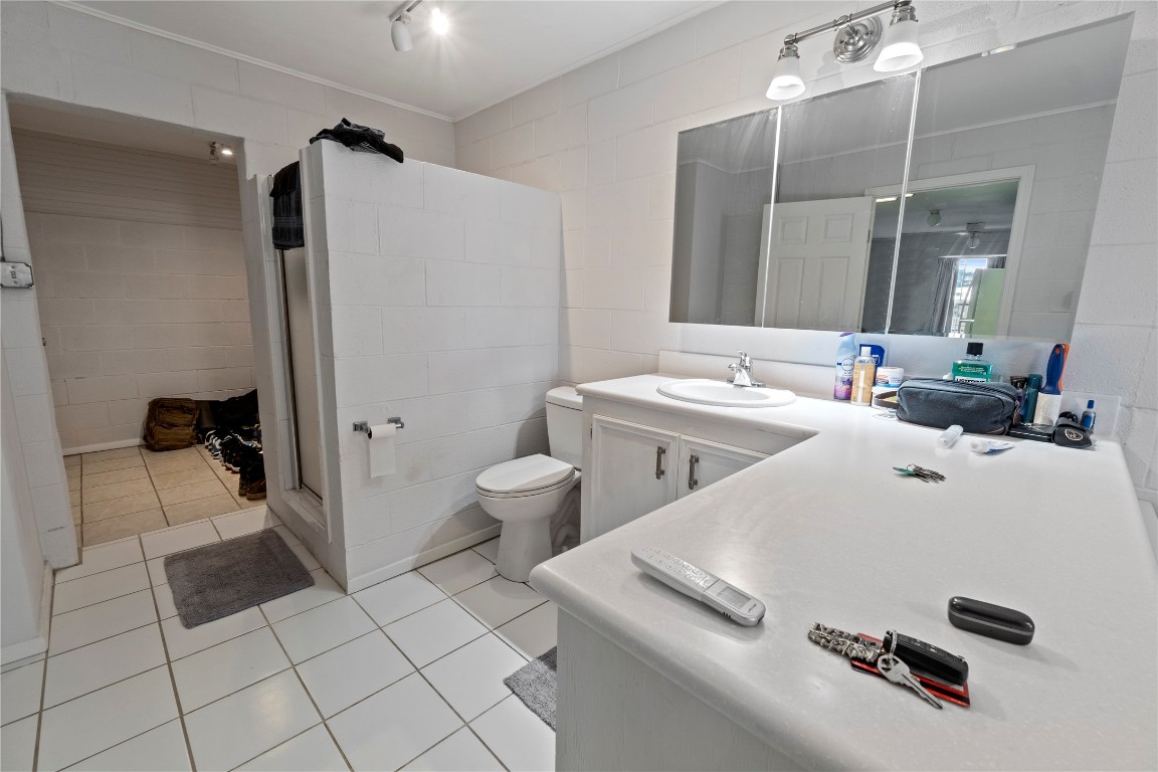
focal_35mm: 15
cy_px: 386
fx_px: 482
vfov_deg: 77.3
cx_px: 579
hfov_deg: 100.4
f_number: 9
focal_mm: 10
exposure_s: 1/2.5
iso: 250
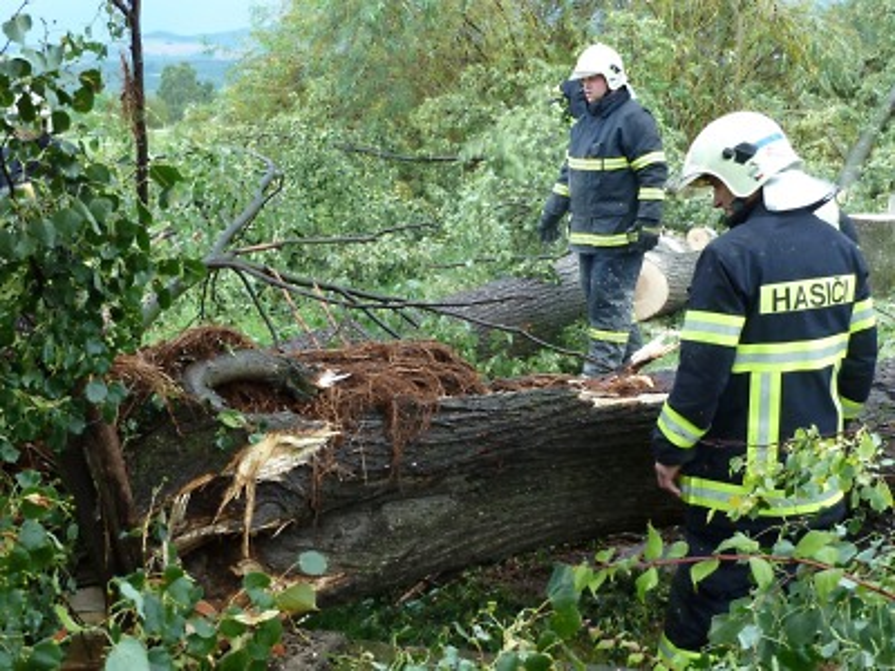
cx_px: 448
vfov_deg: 32.9
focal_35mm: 44
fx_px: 1138
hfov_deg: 42.9
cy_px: 336
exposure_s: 1/30
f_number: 3.7
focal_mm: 7.3
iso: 100
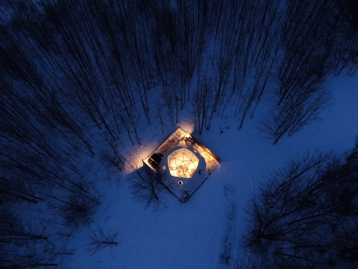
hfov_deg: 71.6
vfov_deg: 56.8
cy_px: 134
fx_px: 248
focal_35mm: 24
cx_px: 179
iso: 800
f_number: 2.8
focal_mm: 4.39
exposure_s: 1/5
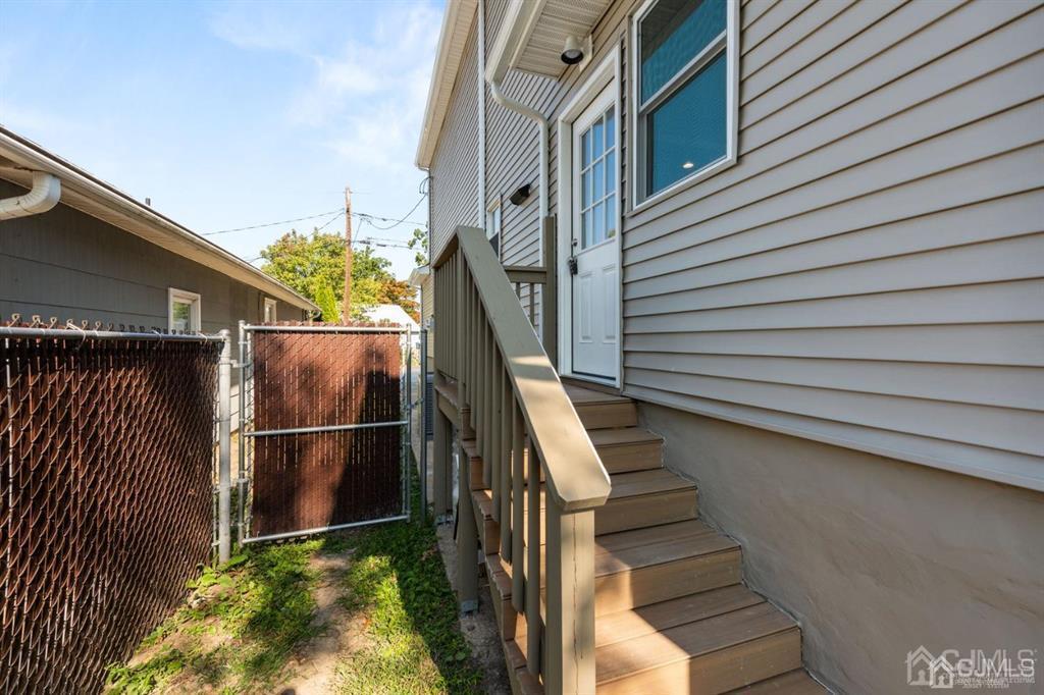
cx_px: 522
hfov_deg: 104.3
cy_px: 348
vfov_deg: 81.2
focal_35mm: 14
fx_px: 406
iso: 400
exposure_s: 1/250
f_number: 8
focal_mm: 14
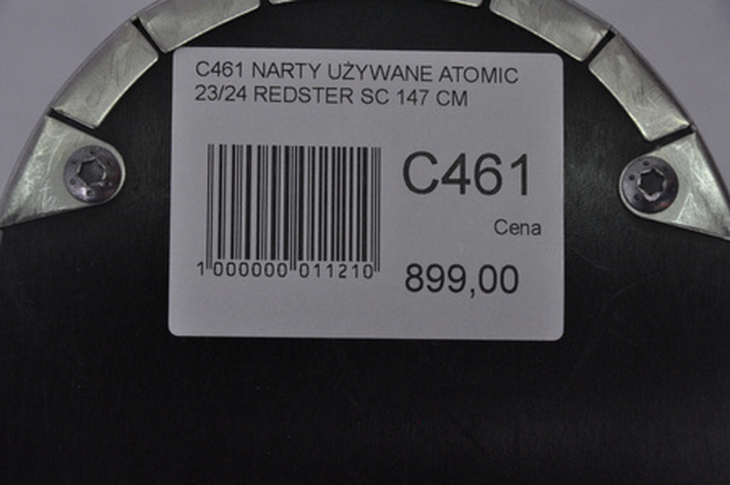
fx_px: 3190
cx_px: 365
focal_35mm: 158
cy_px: 242
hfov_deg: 13.1
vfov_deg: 8.7
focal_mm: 105
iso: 3200
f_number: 9.5
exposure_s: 1/125
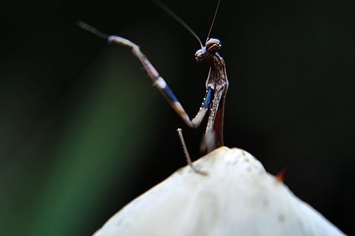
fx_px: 1761
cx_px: 163
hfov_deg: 11.5
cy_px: 108
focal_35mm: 179
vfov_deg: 7.7
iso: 200
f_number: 5.6
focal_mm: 85
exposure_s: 1/320
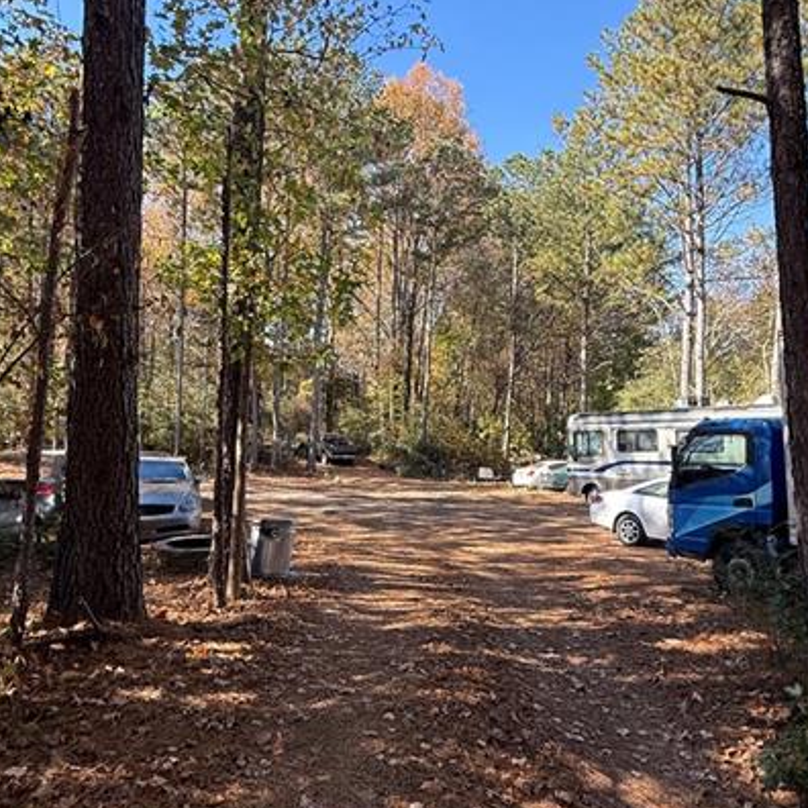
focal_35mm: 24
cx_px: 437
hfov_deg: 64.9
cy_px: 380
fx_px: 634
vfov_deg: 65.0
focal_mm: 2.22
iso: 50
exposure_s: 1/344
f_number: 2.2
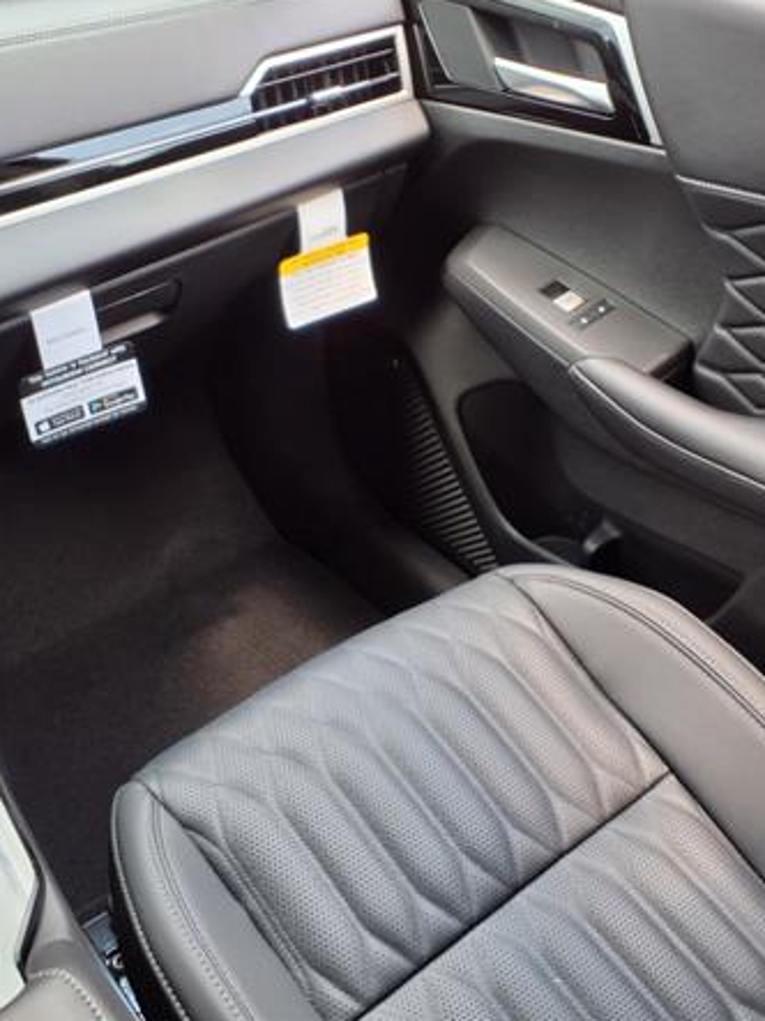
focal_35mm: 39
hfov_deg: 36.7
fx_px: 1150
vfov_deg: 47.8
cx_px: 459
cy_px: 470
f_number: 1.9
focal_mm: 3.58
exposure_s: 1/120
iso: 40
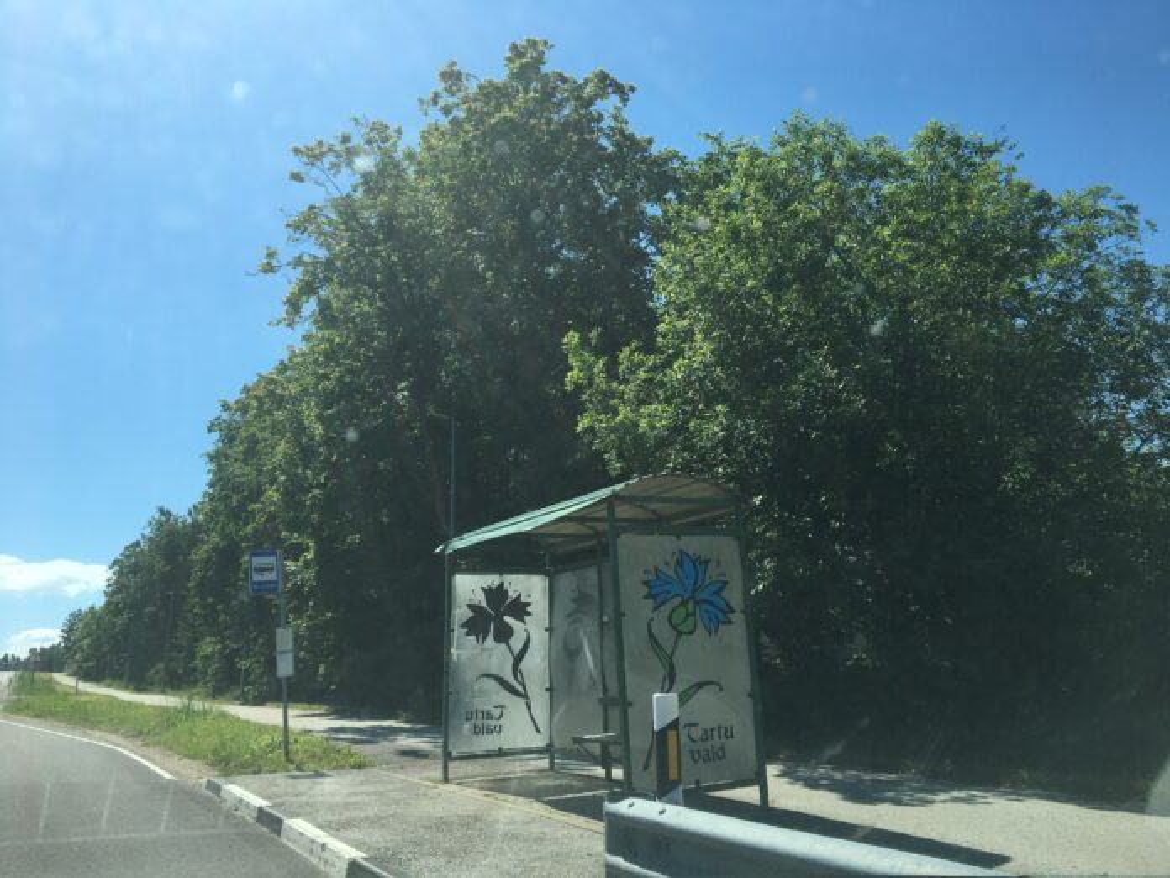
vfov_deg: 48.2
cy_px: 439
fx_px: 980
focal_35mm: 29
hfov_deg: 61.7
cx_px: 585
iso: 25
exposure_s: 1/1570
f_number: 2.2
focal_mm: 4.15
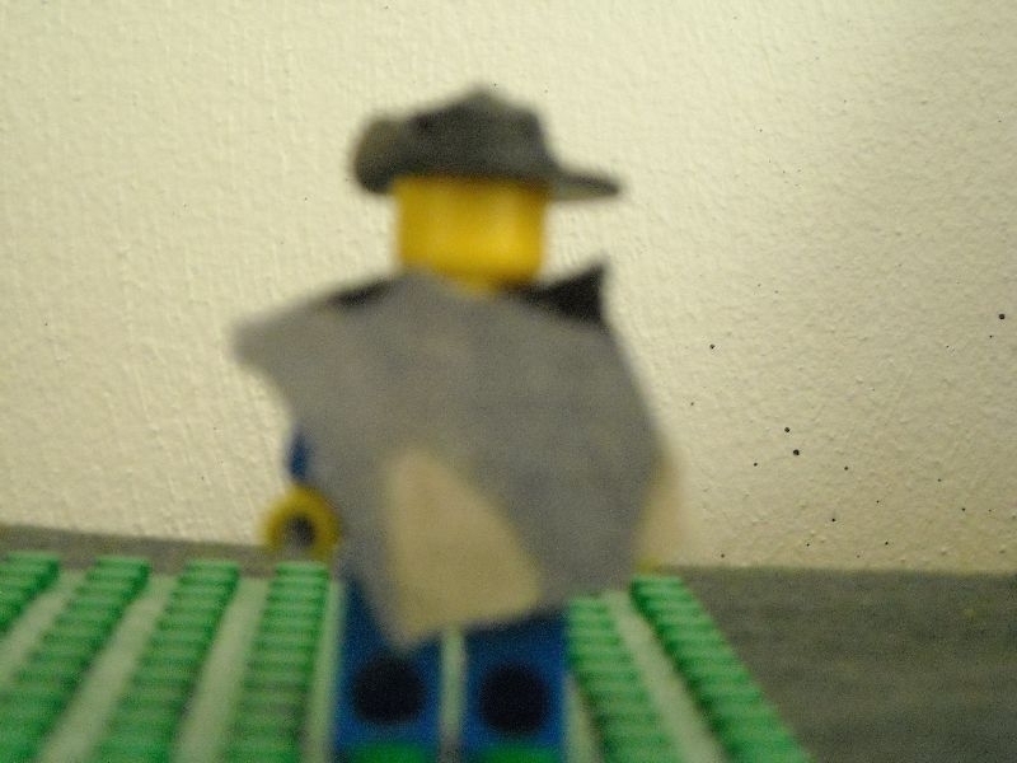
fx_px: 3085
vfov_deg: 14.1
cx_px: 508
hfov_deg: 18.7
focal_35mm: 105
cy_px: 382
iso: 800
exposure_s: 1/20
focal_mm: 17.1
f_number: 4.7
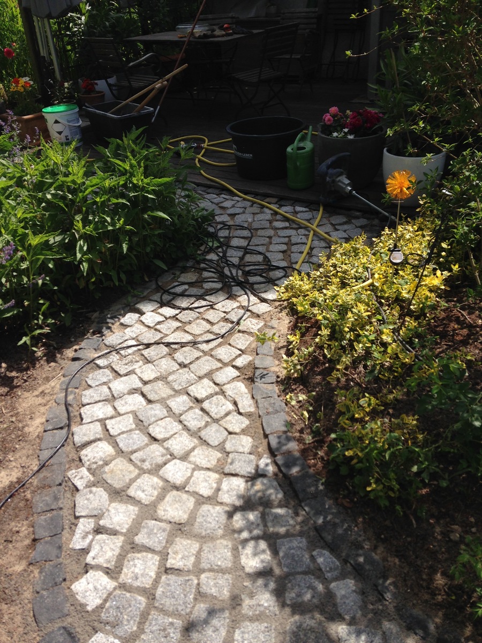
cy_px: 322
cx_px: 241
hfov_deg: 42.9
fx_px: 613
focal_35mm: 33
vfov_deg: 55.4
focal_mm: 4.12
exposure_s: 1/1550
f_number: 2.4
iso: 50
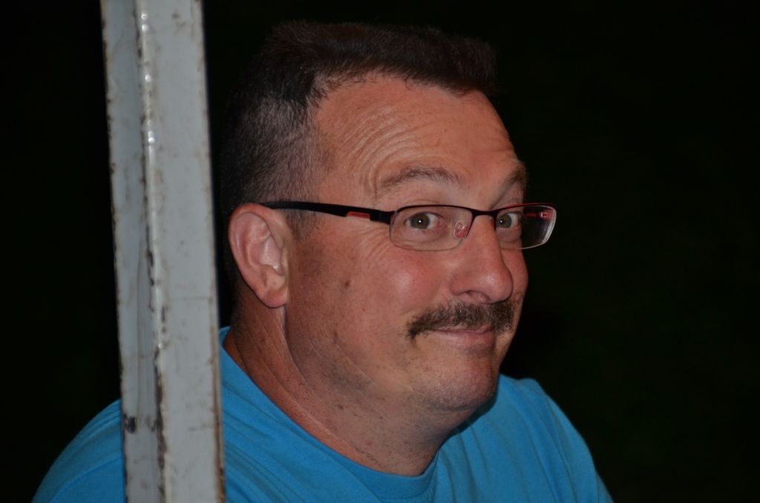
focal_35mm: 225
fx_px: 4740
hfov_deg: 9.2
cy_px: 252
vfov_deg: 6.1
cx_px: 380
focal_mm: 150
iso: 800
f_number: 5.6
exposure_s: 1/60
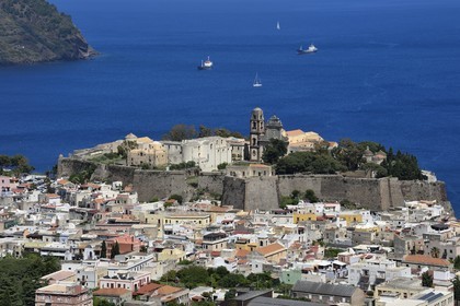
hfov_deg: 15.2
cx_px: 230
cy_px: 153
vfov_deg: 10.2
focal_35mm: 135
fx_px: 1725
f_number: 14
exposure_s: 1/320
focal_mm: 135
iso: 200
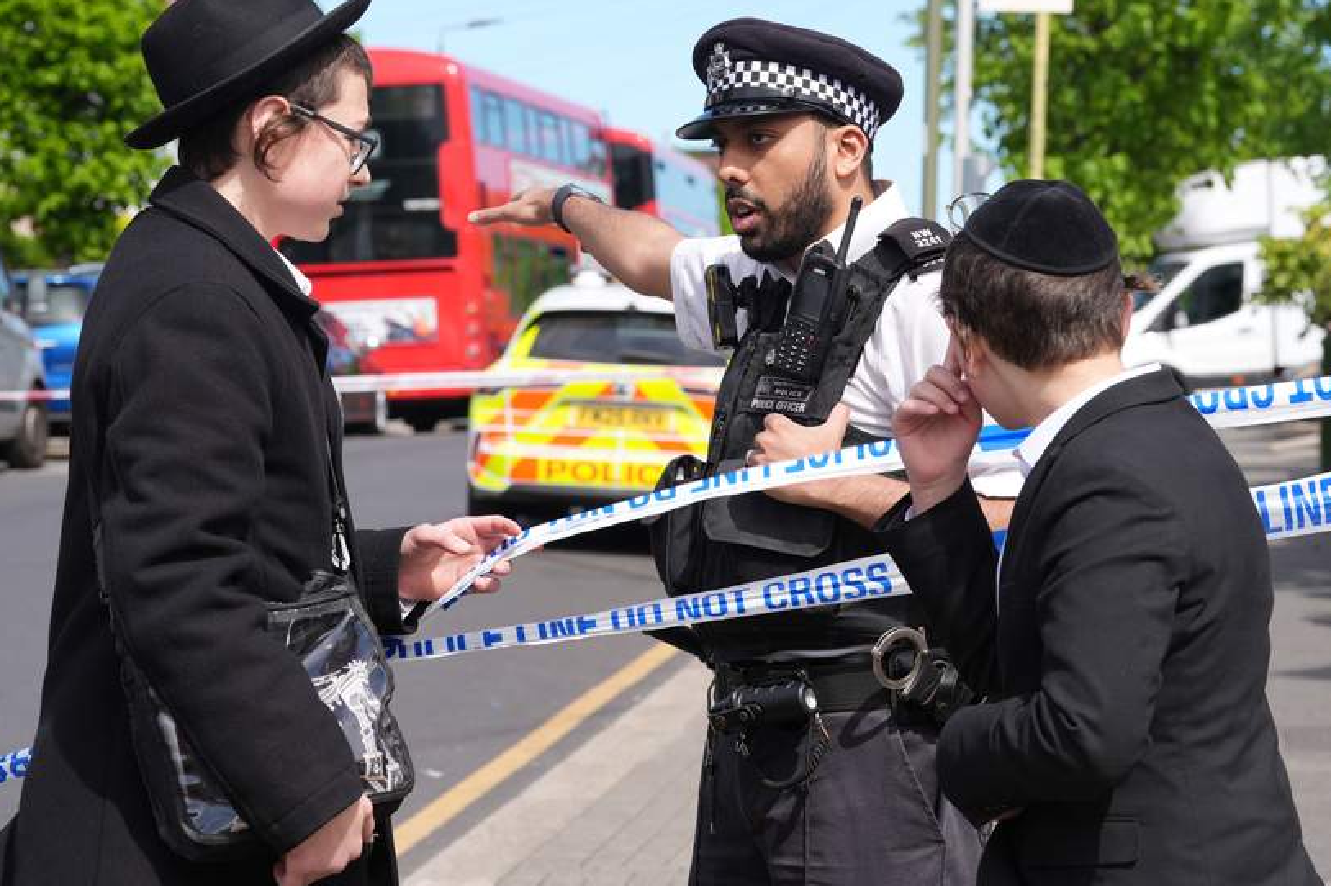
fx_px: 4840
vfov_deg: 10.5
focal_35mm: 131
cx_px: 675
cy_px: 396
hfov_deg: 15.7
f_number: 9
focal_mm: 104
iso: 320
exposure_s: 1/400
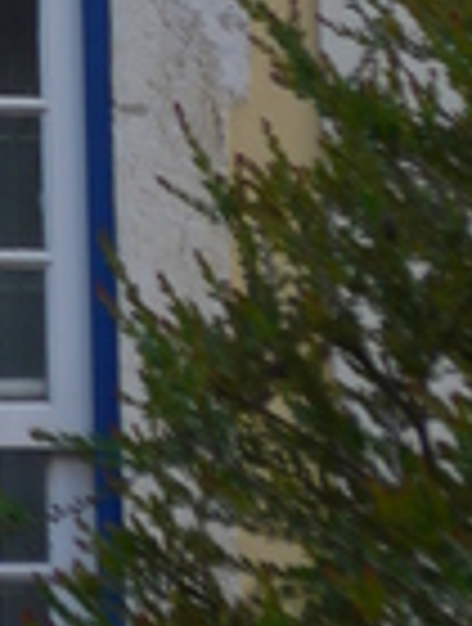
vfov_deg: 3.9
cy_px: -405
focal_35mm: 505
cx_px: -517
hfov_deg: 2.9
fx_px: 9139
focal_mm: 21.6
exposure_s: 1/160
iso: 80
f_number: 4.9
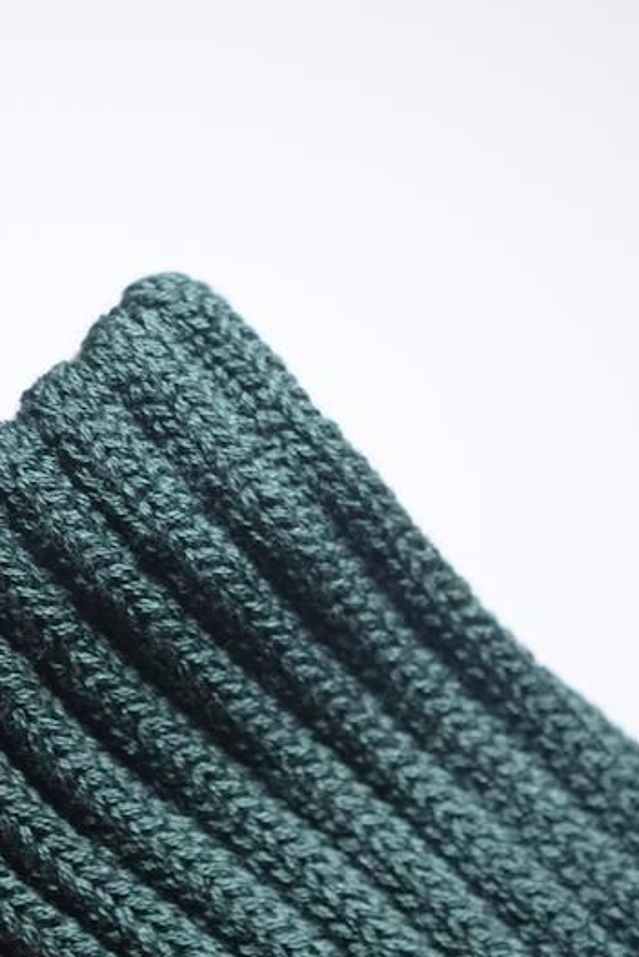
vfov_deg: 22.4
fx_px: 2421
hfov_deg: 15.0
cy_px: 477
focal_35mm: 91
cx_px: 215
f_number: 5.6
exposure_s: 1/125
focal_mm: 40
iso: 800
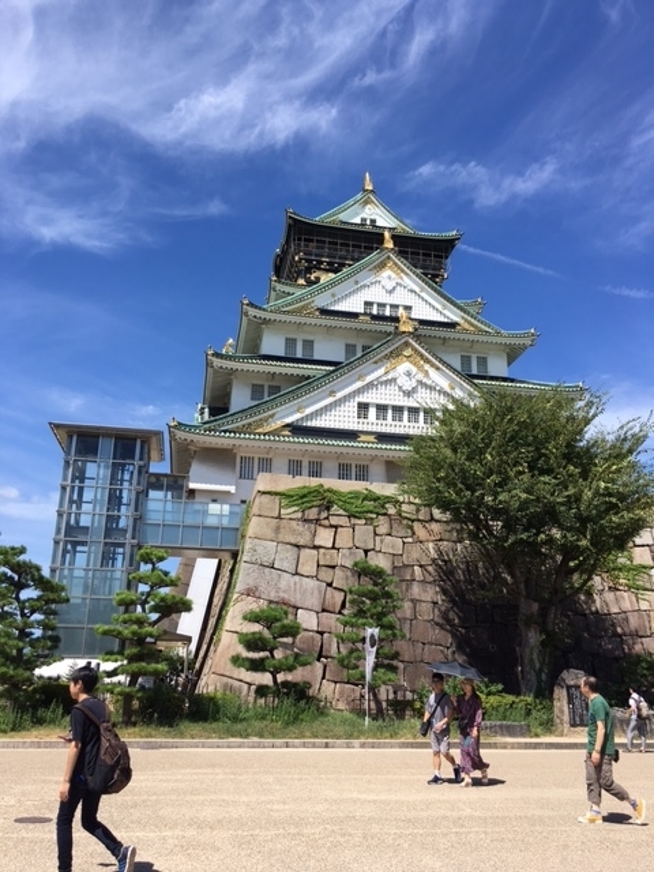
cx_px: 327
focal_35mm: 29
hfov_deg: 48.2
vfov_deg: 61.7
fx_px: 731
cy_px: 436
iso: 25
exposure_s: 1/1603
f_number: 2.2
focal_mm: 4.15
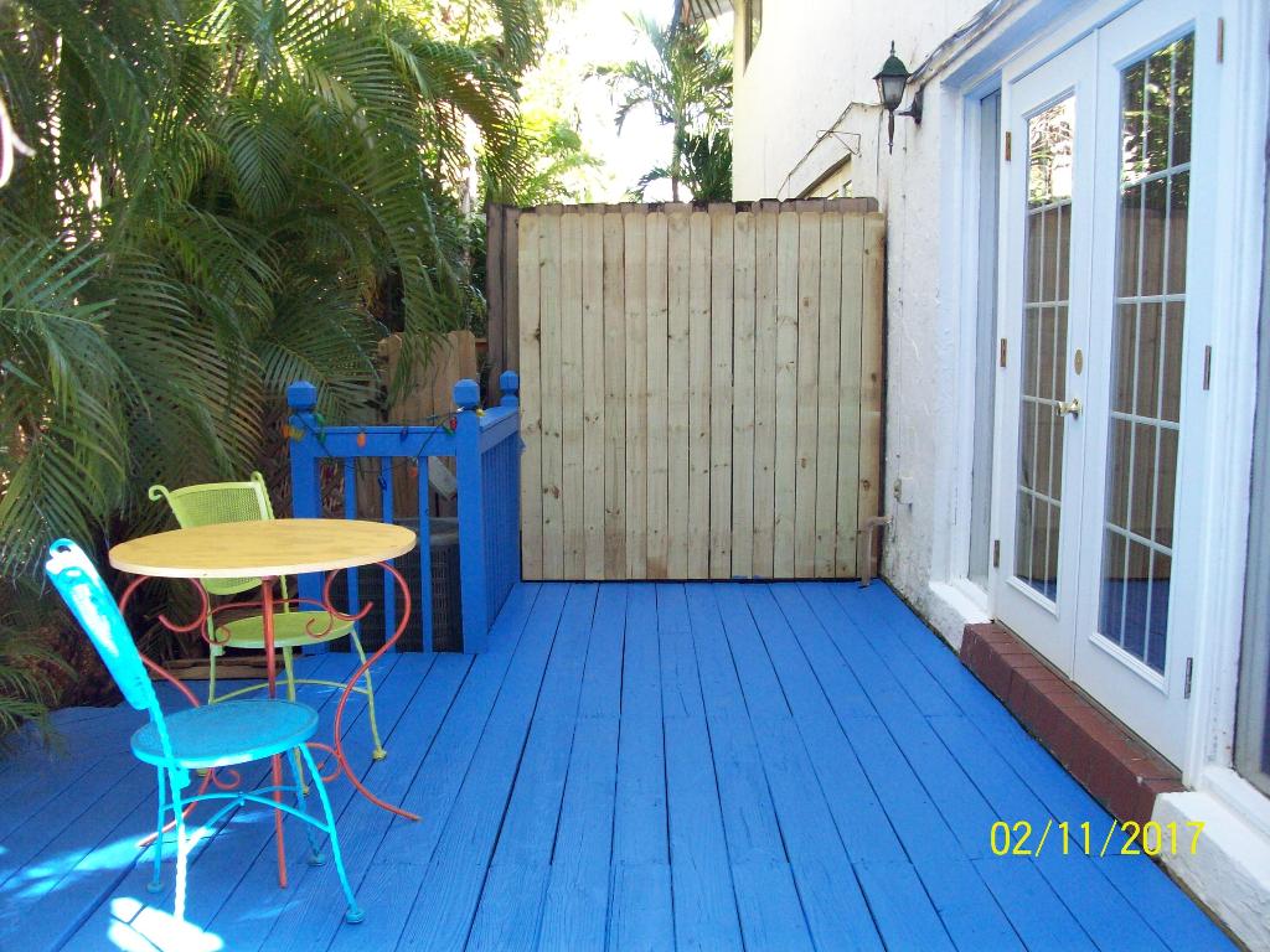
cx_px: 635
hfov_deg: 54.0
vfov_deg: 41.8
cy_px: 476
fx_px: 1247
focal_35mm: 34
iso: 160
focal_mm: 5.7
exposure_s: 1/123
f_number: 2.8
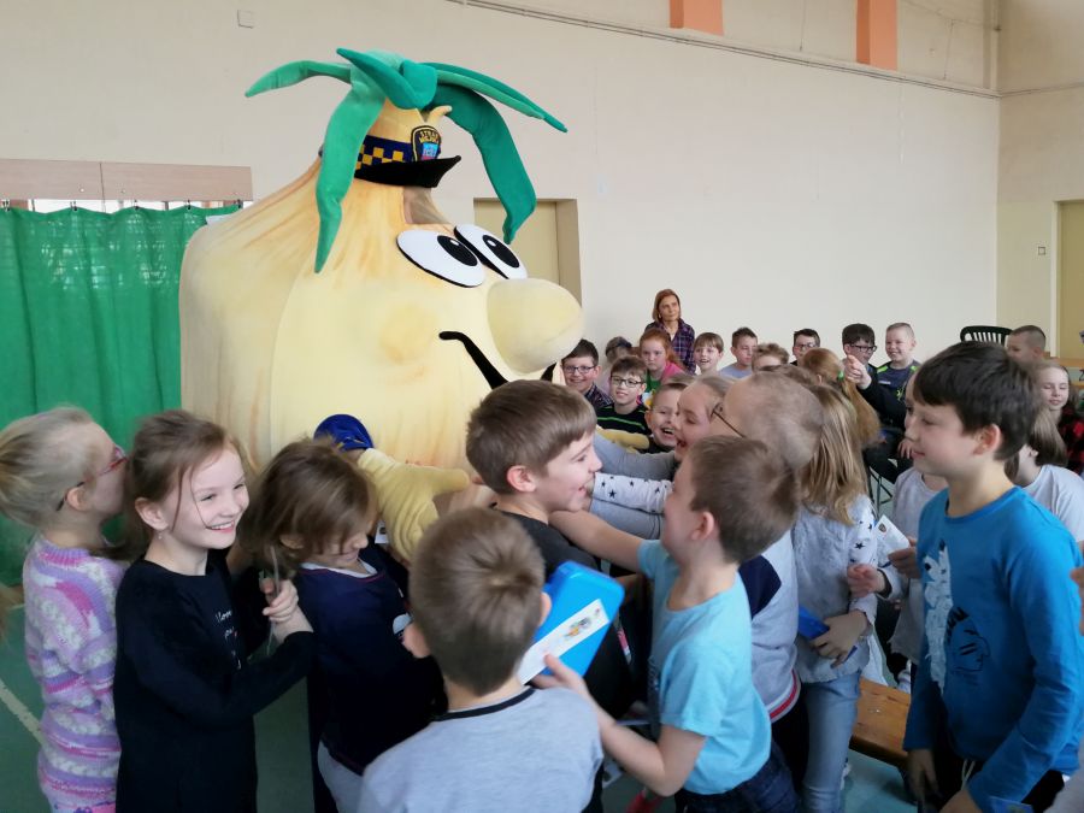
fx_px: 846
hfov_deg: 65.3
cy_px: 406
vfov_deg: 51.4
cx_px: 542
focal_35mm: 27
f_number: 2.2
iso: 200
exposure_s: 1/100
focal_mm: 3.95
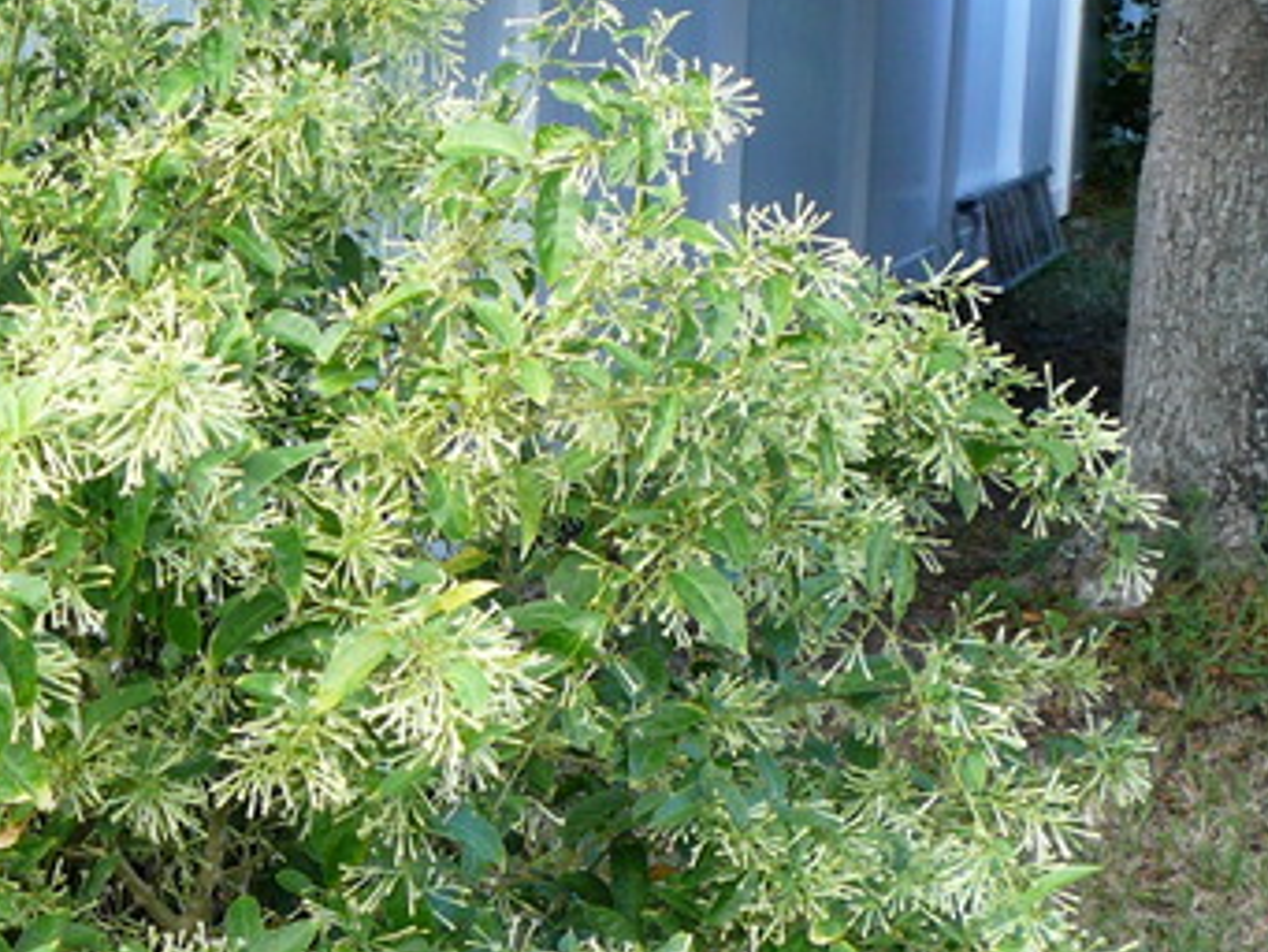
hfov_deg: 23.8
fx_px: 2931
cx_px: 145
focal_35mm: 80
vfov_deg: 18.1
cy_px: 879
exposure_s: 1/60
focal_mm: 5.2
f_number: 2.8
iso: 80
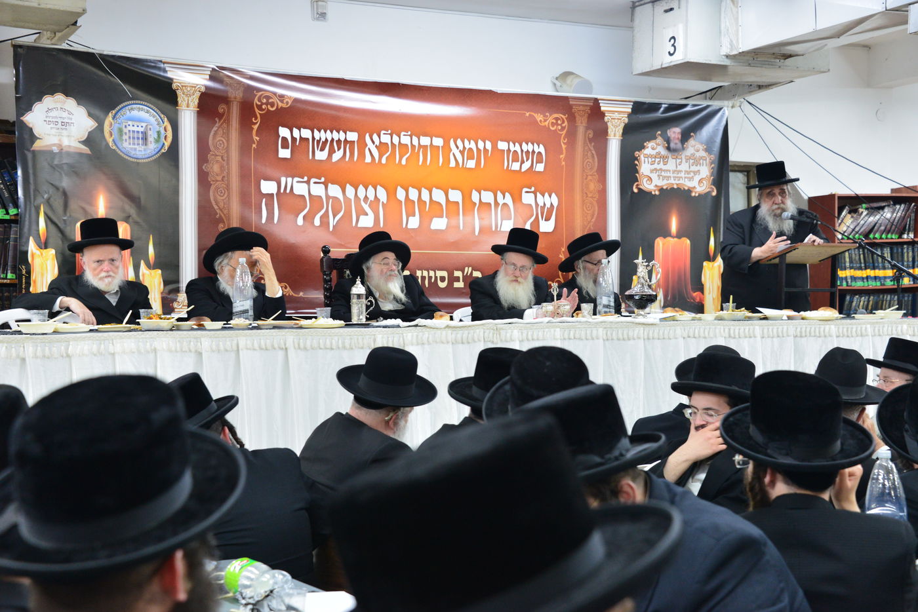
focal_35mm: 58
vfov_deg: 23.4
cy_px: 306
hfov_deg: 34.5
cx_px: 459
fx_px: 1479
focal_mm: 58
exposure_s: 1/100
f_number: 5.6
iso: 2500
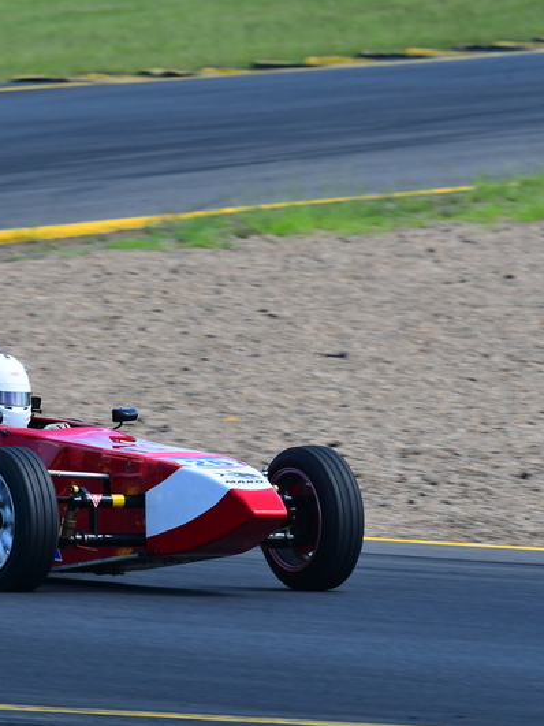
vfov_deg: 2.4
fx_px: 17315
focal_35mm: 826
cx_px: 66
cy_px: 363
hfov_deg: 1.8
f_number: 11
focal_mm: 380
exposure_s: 1/320
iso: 500
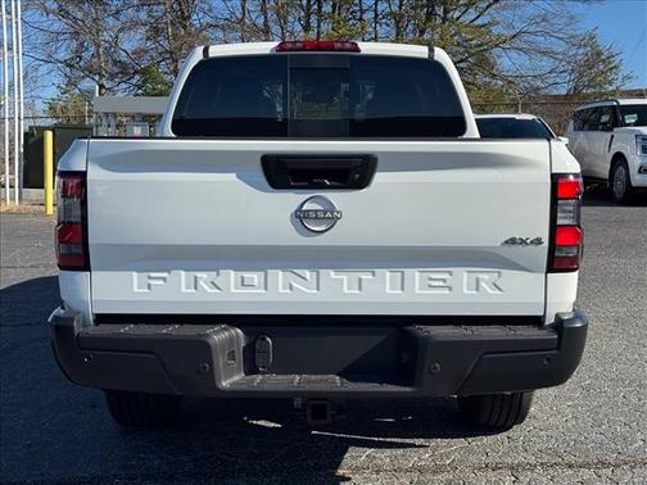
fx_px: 897
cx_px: 324
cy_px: 242
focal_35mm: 48
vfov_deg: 30.3
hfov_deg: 39.7
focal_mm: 6.76
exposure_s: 1/4608
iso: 64
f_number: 1.78
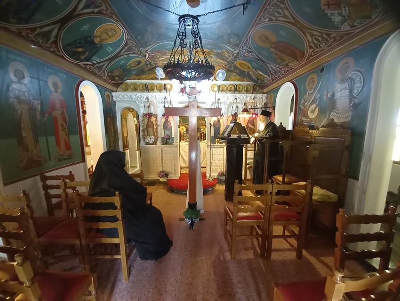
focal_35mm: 13
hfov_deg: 106.2
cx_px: 200
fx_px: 150
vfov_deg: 89.9
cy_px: 150
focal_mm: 1.42
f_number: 2.2
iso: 800
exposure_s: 1/16.7
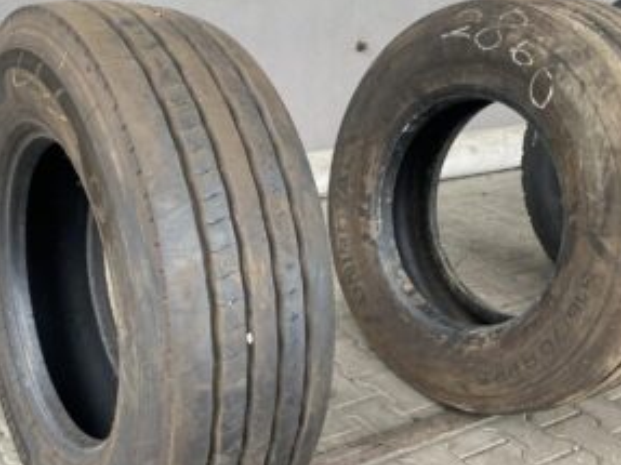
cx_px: 186
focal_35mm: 39
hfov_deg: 46.8
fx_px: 699
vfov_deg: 36.4
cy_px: 315
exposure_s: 1/100
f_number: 1.8
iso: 80
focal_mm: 4.25
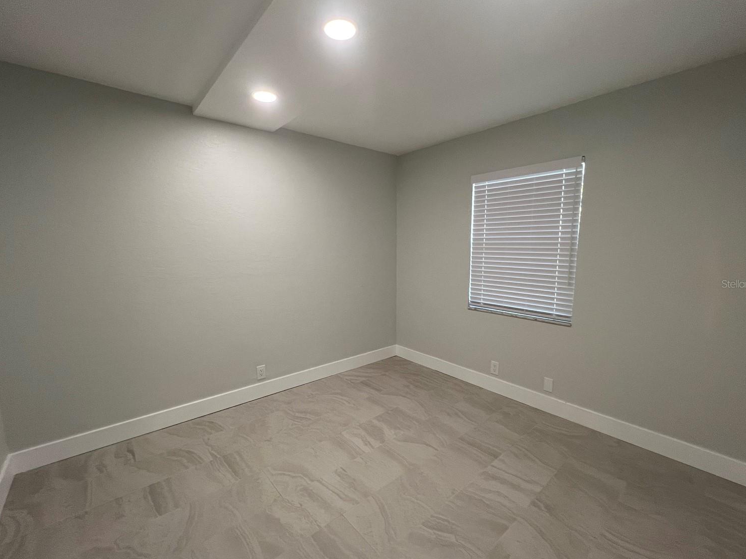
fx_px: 302
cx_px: 367
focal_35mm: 14
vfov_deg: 85.7
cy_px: 284
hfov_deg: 102.1
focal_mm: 1.57
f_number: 1.8
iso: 160
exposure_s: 1/120
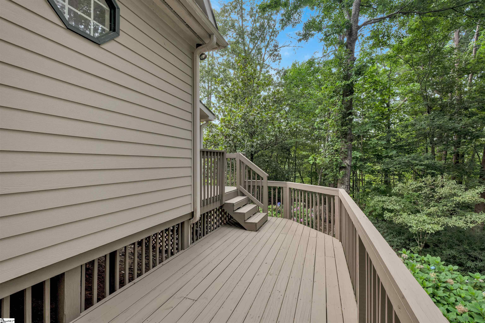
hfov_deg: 96.7
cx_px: 242
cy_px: 162
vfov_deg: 73.7
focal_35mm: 16
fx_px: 216
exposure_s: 1/50
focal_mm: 16
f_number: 9
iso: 160
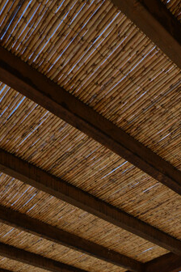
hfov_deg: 29.9
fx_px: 339
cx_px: 88
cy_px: 417
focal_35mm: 45
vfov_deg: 27.7
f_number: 11
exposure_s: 1/320
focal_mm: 14
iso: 100
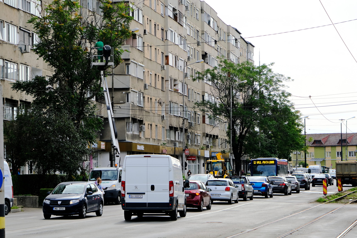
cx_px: 178
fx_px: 1190
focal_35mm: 120
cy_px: 119
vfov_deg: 11.4
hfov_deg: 17.1
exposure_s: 1/640
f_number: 5.6
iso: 320
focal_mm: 80
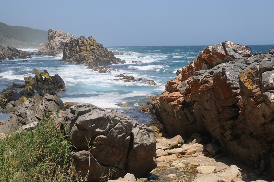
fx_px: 502
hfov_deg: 30.5
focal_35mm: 66
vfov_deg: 20.6
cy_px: 91
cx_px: 137
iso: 200
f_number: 13
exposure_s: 1/250
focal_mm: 44
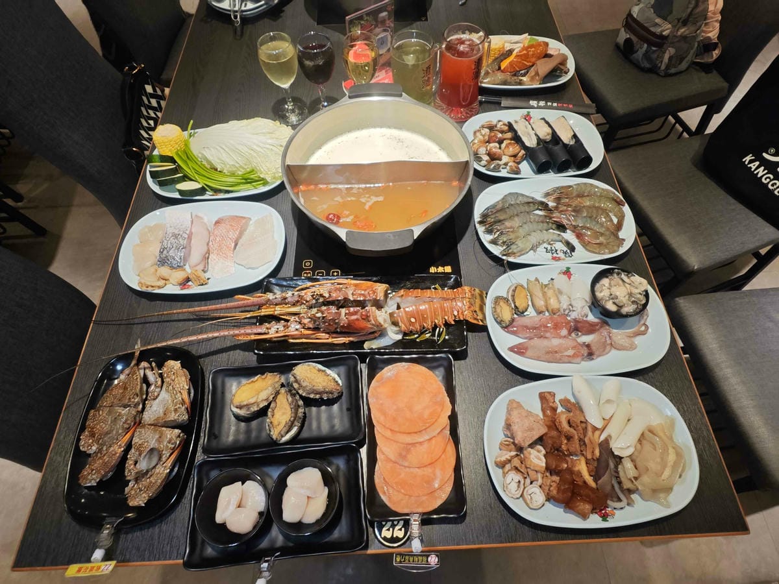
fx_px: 428
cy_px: 292
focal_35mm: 19
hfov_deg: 84.7
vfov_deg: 68.7
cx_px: 390
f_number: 1.8
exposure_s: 1/120
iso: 100
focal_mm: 2.03
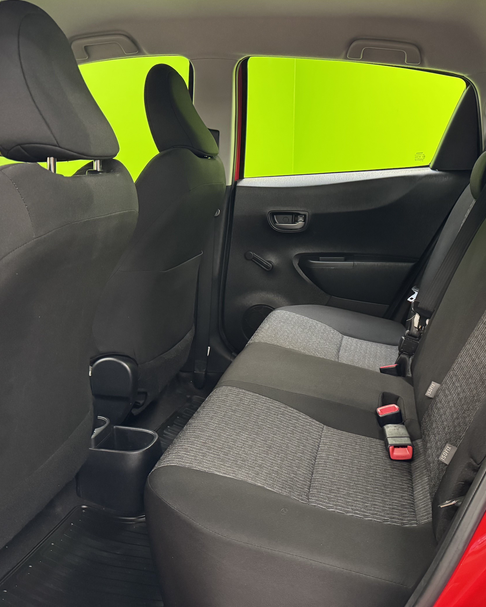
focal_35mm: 32
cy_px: 296
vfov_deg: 55.7
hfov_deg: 45.3
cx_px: 311
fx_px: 575
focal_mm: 6.76
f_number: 1.78
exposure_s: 1/50
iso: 800
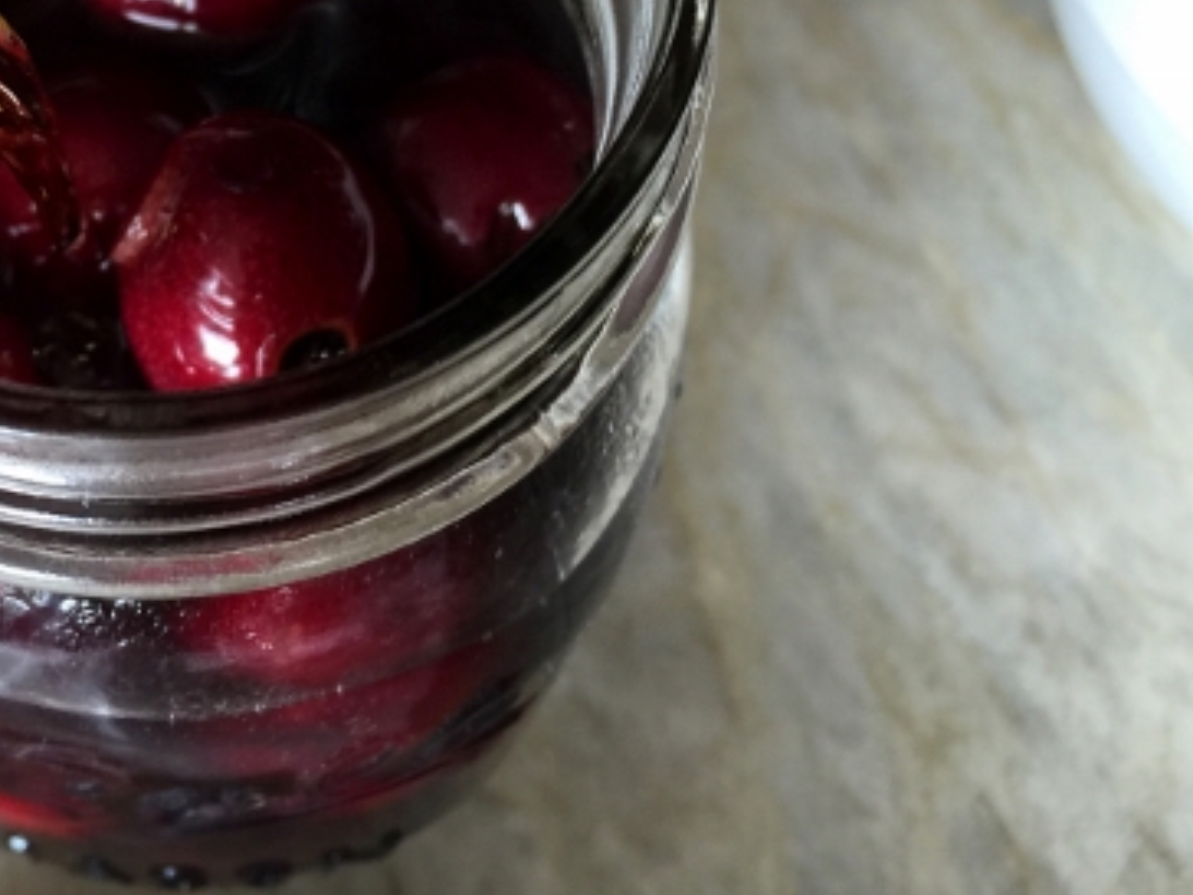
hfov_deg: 35.6
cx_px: 161
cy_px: 121
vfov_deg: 27.7
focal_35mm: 51
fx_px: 1758
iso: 50
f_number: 2.2
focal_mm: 4.15
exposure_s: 1/30
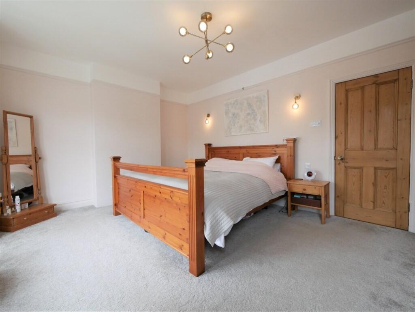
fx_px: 168
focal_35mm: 14
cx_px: 208
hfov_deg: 102.0
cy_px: 156
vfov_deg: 85.7
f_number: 4
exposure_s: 1/60
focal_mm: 7
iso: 500
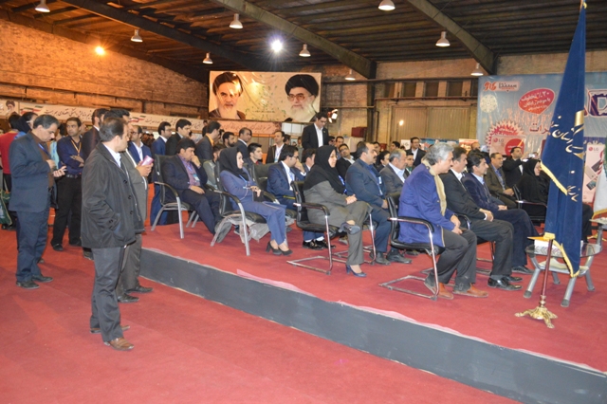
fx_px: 506
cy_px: 202
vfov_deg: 43.6
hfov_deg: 62.0
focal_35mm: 30
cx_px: 304
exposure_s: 1/60
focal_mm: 20
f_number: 3.8
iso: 2800
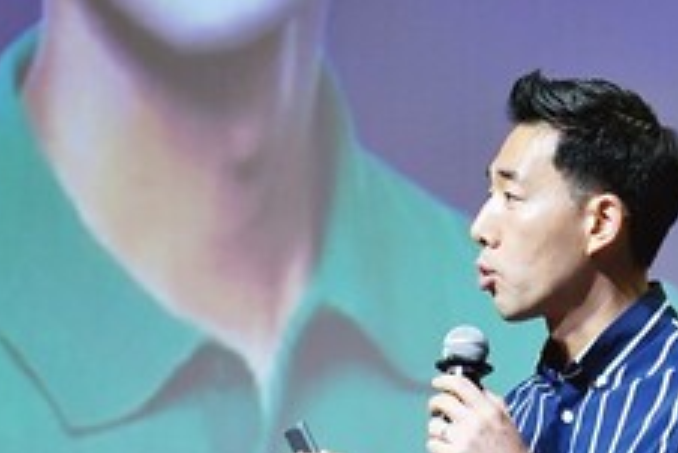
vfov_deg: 4.9
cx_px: 516
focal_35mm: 279
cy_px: 402
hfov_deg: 7.4
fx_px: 5258
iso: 1600
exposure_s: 1/125
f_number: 2.8
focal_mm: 70
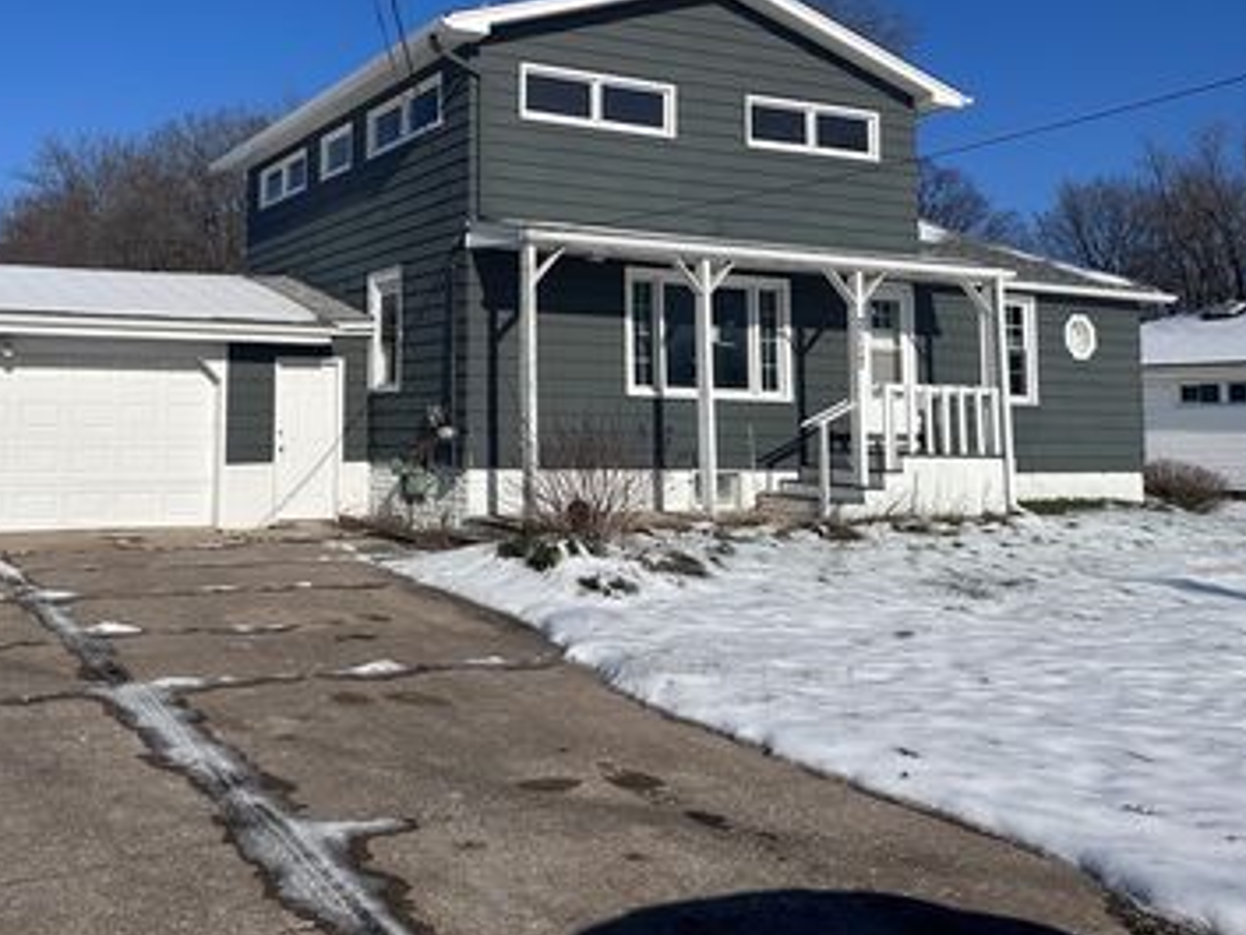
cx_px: 374
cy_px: 309
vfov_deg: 41.3
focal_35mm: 34
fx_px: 1224
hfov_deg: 52.5
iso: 80
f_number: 1.78
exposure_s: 1/12048
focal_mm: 6.86
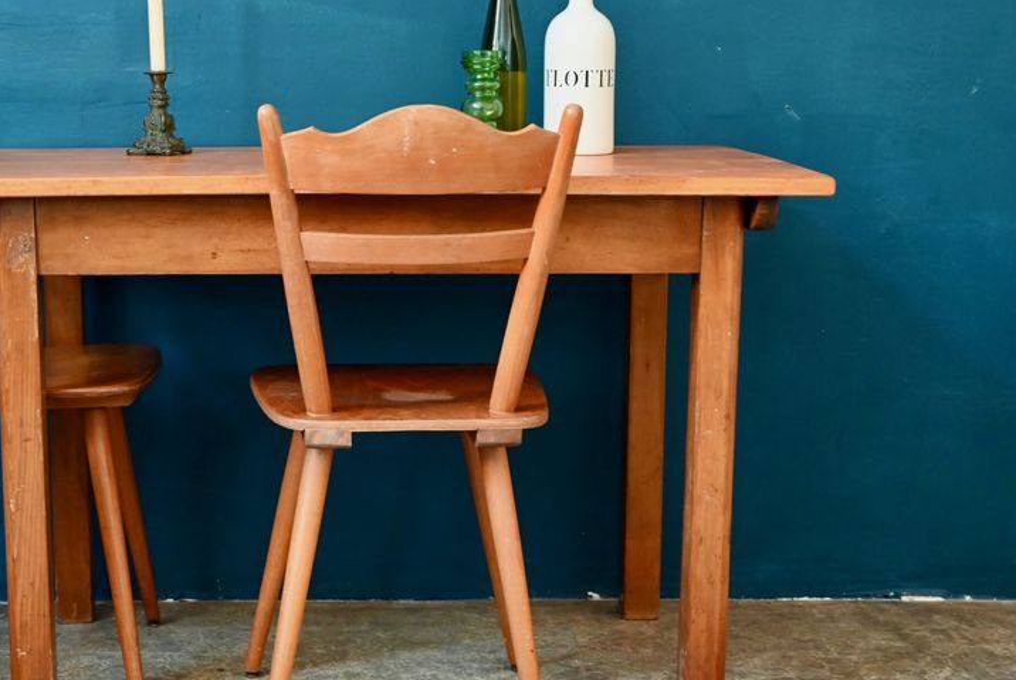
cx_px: 322
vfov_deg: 20.4
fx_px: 1893
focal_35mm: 67
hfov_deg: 29.8
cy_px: 314
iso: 1800
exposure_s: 1/50
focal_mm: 48
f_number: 4
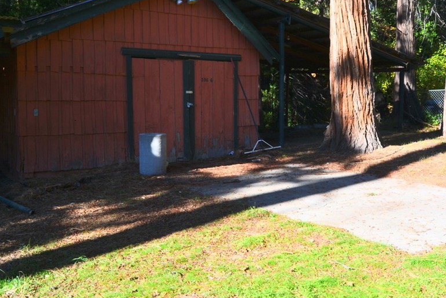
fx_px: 446
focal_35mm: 36
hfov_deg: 53.1
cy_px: 139
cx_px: 222
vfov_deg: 36.9
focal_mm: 18
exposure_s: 1/250
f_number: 10
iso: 360
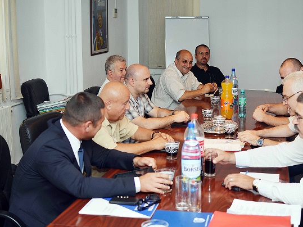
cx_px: 170
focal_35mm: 58
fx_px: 504
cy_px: 113
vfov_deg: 25.4
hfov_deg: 33.4
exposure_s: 1/200
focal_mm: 35
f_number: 2.8
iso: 250
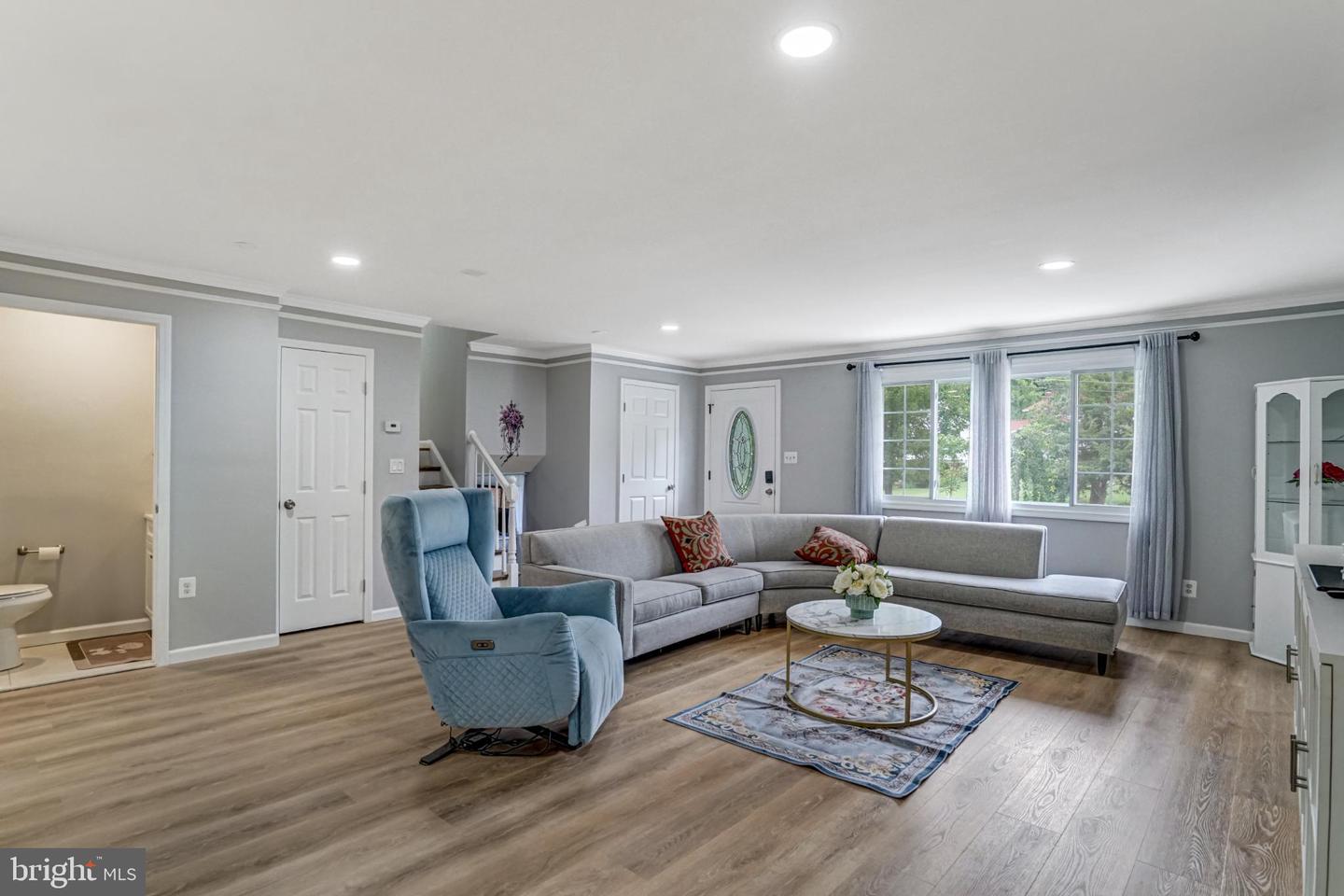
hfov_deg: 96.7
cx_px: 672
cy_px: 448
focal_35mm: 16
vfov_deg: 73.7
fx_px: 597
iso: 1250
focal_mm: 16
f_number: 8
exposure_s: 1/60
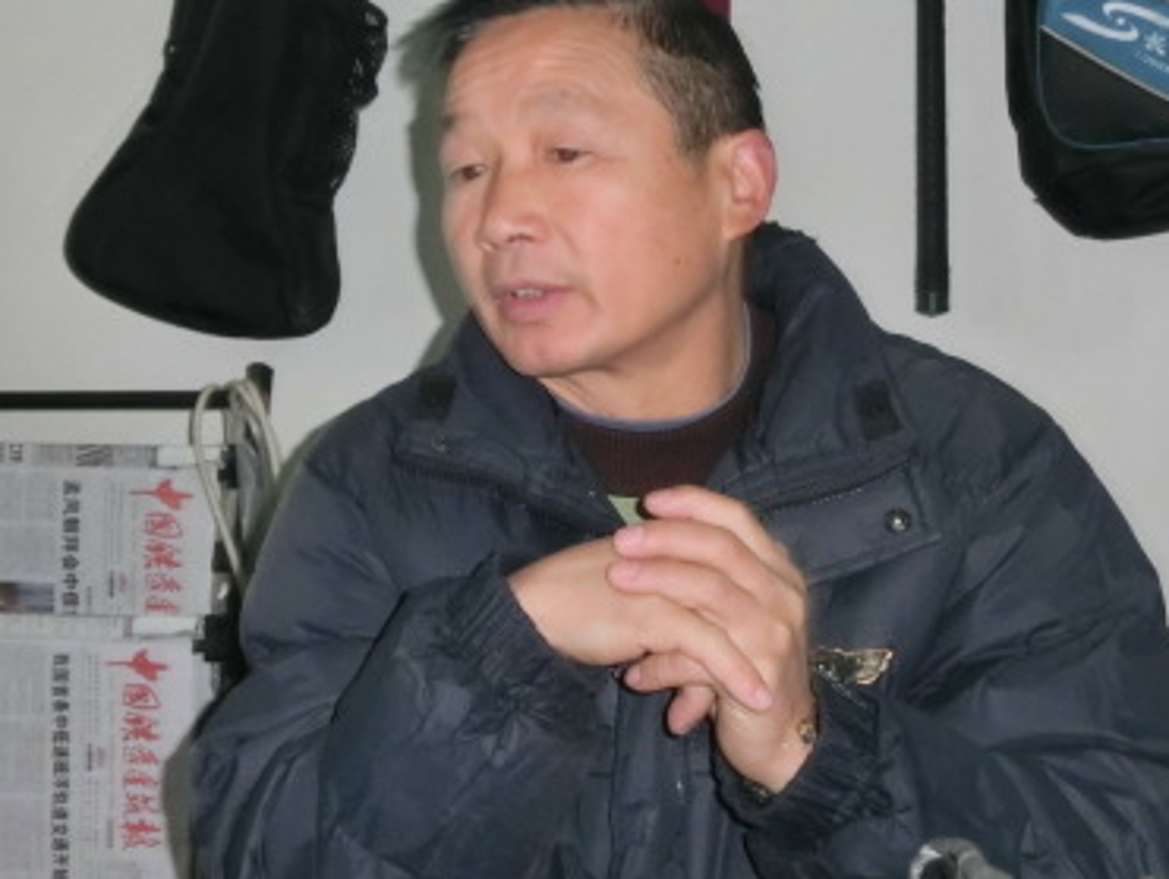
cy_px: 176
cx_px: 529
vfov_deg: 18.1
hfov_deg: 24.1
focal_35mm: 81
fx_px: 2738
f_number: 4.2
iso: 400
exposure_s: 1/15
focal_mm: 8.29
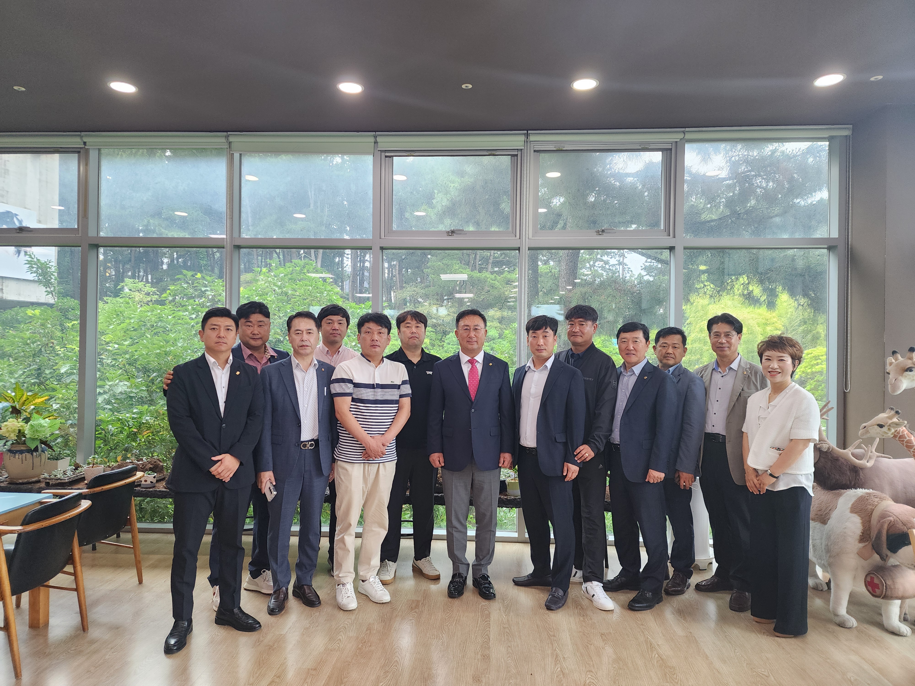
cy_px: 343
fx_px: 608
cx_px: 458
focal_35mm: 23
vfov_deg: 58.9
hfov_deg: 73.9
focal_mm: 6.4
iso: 200
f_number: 1.8
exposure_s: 1/120
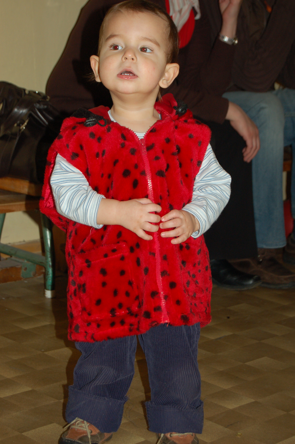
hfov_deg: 16.5
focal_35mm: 82
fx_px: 1016
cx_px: 148
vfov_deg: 24.6
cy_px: 222
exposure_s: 1/60
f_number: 5.6
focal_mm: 55
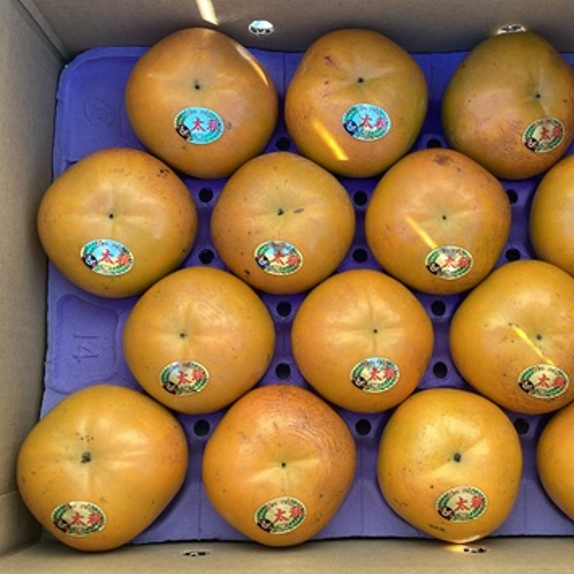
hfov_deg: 44.7
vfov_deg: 44.9
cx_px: 348
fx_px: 694
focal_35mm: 37
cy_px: 286
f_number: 2.4
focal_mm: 3.3
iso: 40
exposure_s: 1/120
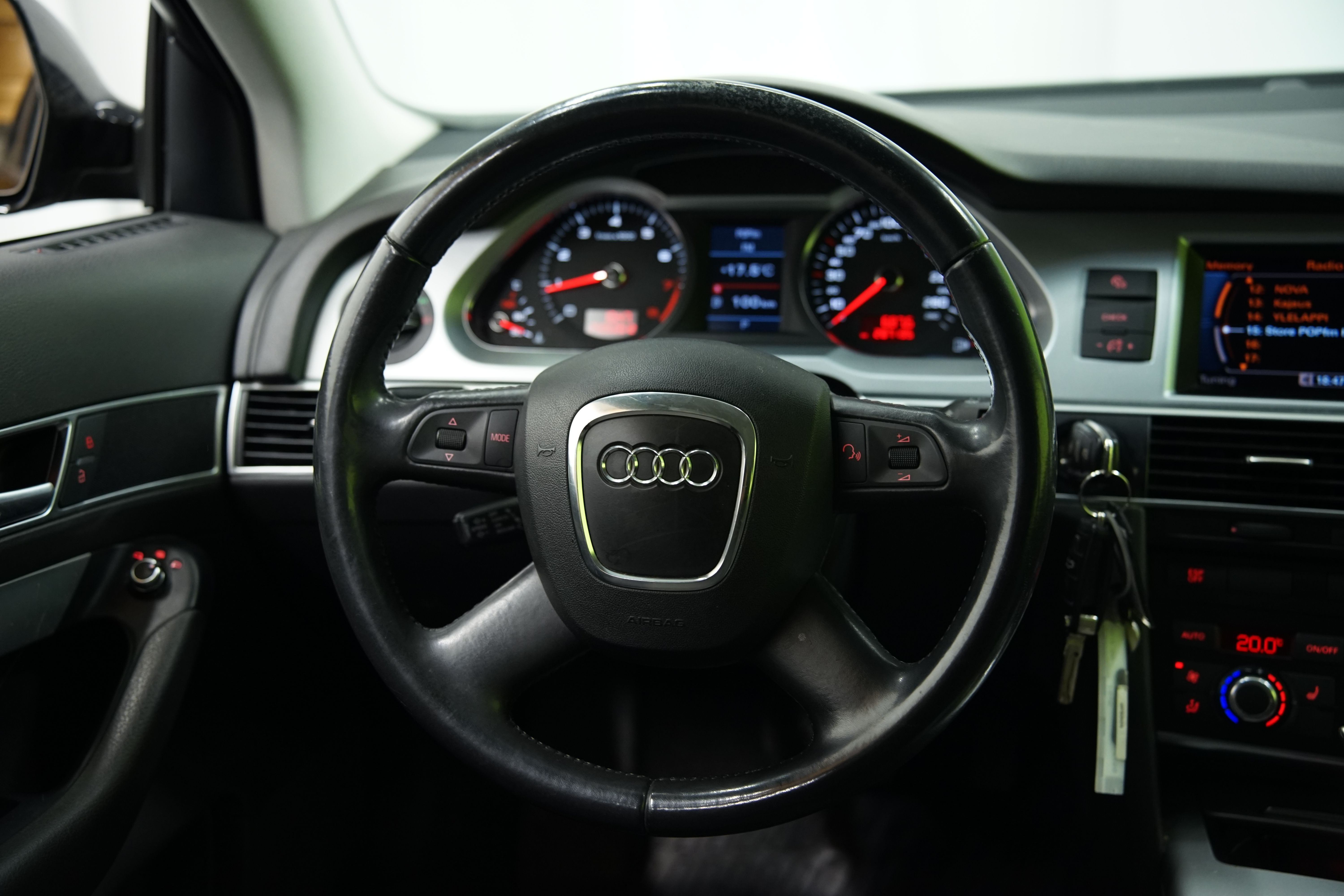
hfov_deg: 49.6
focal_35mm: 39
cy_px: 448
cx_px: 672
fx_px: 1456
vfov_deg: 34.2
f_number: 2.8
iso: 1000
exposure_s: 1/30
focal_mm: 39
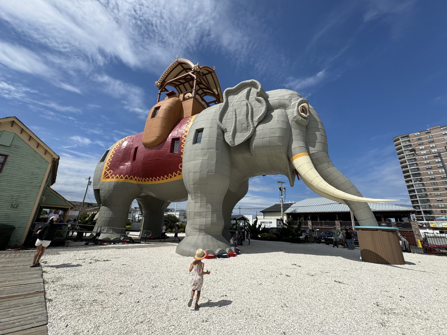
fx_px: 181
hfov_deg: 102.1
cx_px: 224
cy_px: 168
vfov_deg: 85.7
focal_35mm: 14
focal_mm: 2.22
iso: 50
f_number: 2.2
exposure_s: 1/3546
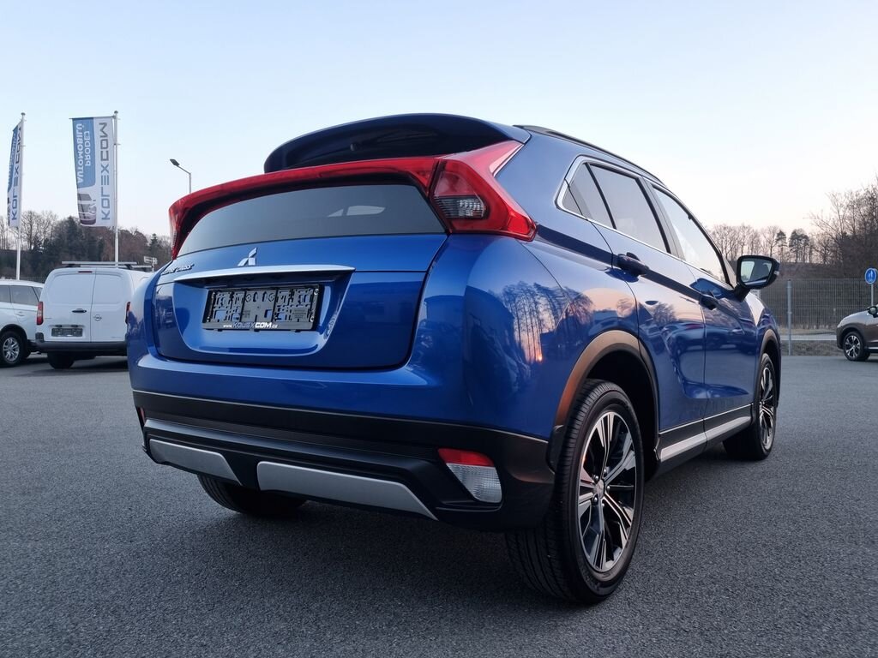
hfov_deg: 67.3
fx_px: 659
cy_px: 329
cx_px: 439
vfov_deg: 53.1
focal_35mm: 26
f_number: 1.8
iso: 50
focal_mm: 5.4
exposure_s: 1/100
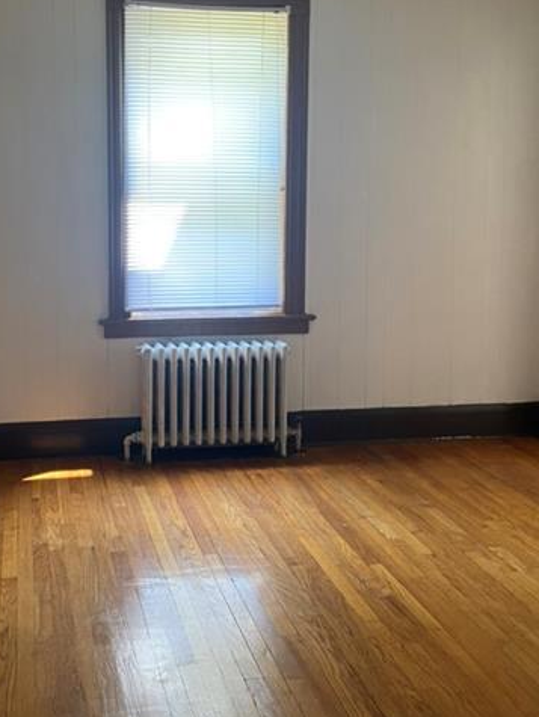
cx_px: 177
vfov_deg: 44.5
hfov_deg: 34.1
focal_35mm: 42
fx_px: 871
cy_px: 276
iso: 200
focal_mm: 4.25
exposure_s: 1/60
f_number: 1.8
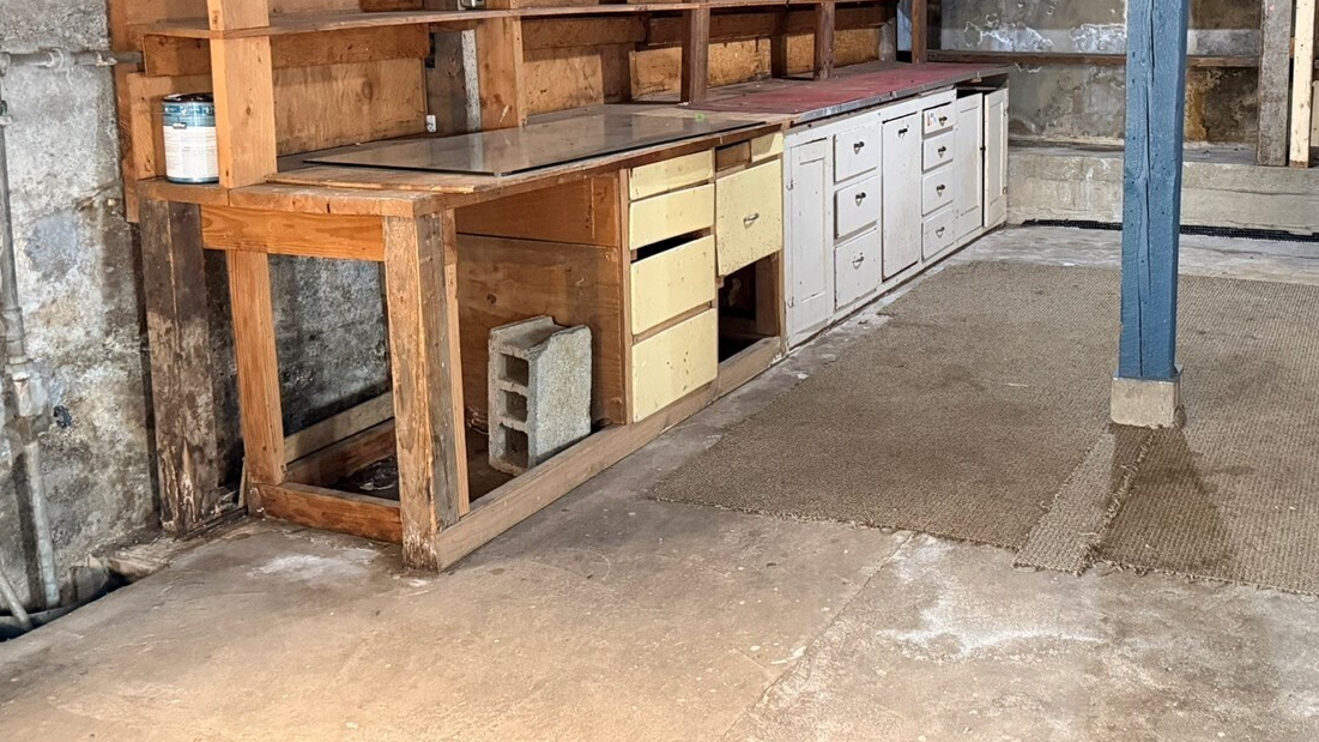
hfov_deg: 51.1
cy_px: 156
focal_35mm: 38
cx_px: 952
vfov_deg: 30.5
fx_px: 1329
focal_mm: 6.76
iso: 800
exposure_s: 1/30
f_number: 1.78
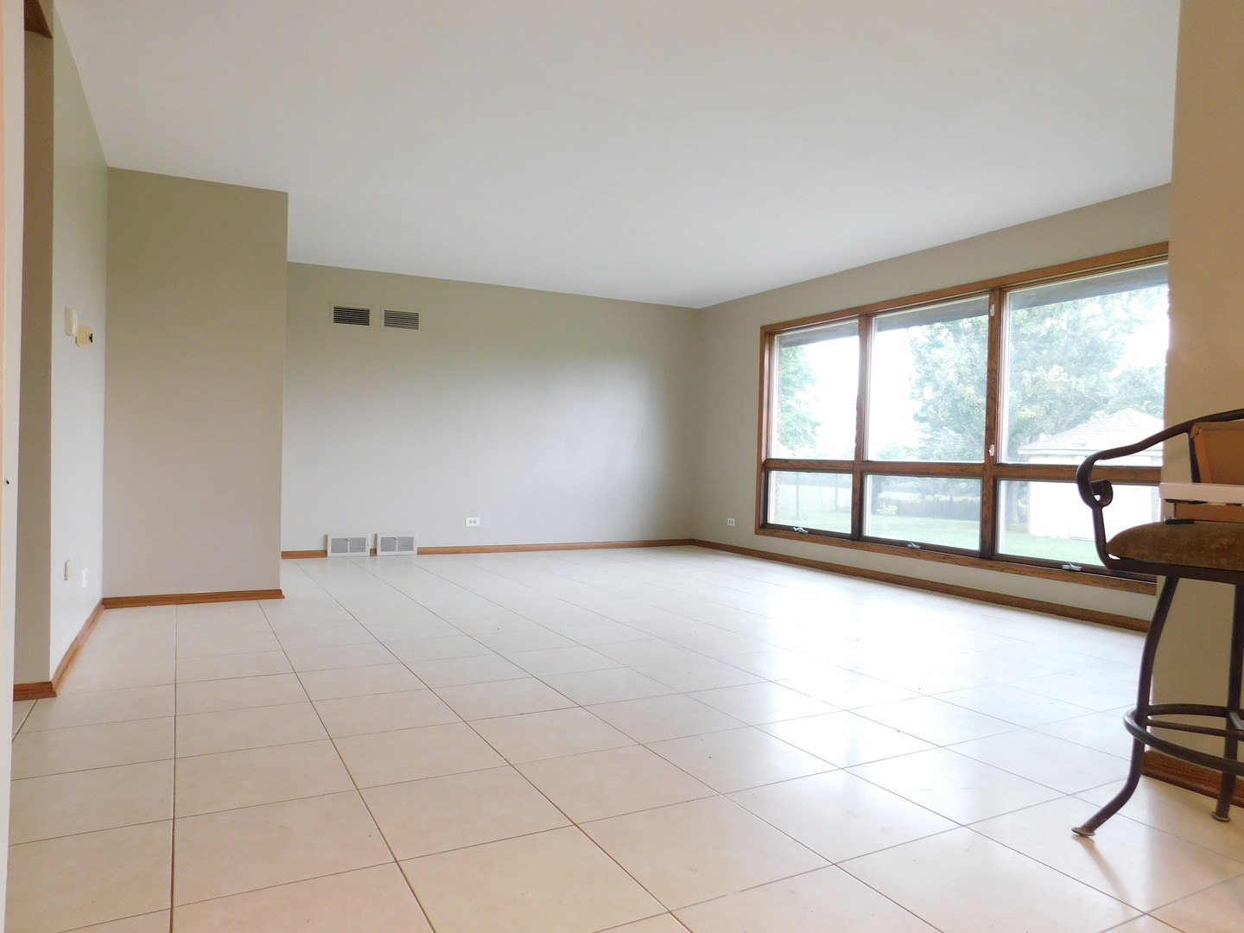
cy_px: 466
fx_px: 827
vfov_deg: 58.9
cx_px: 622
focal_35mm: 23
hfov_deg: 73.9
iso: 220
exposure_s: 1/30
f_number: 3
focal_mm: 4
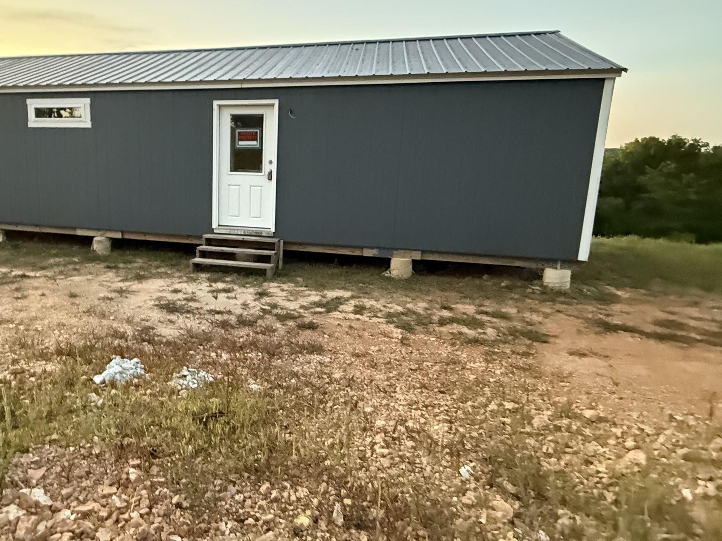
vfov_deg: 60.9
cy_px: 237
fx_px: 459
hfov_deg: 74.4
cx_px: 250
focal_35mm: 22
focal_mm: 2.22
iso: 1250
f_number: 2.2
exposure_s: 1/44
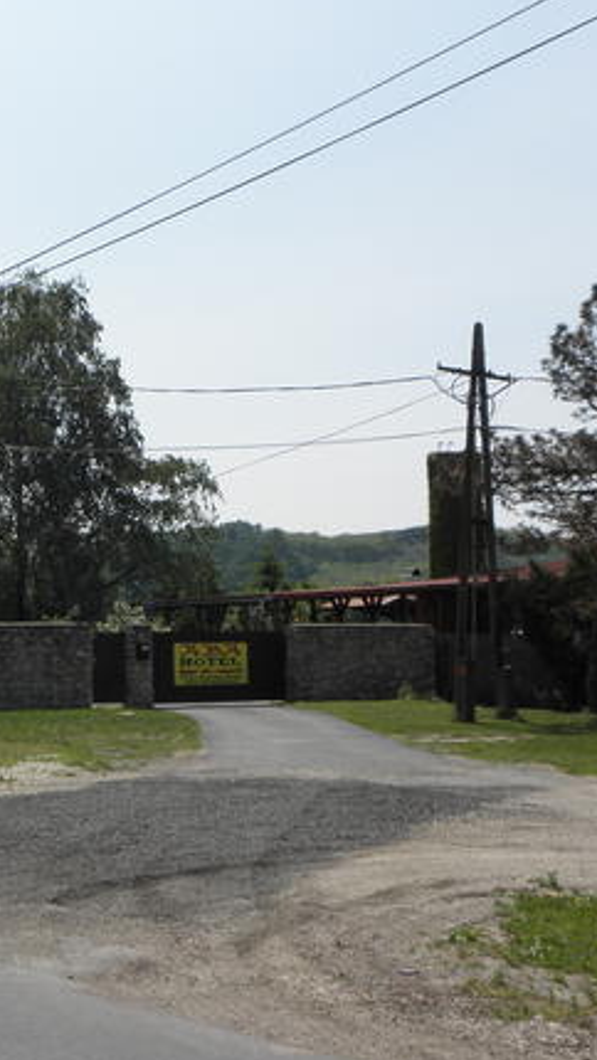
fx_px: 1688
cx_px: 17
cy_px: 483
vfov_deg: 34.9
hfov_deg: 19.5
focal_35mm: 60
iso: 64
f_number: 5.6
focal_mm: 6.64
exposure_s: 1/400
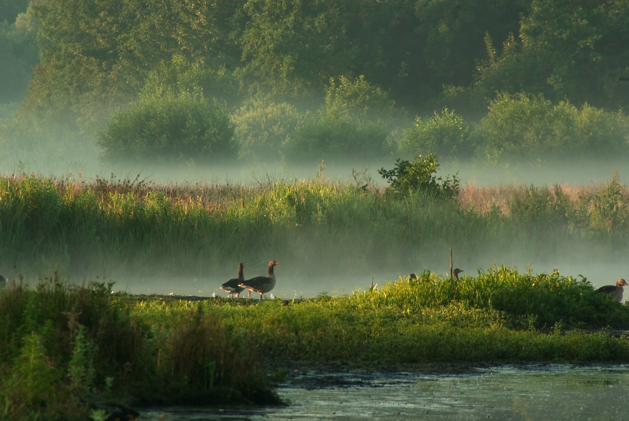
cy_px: 210
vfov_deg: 3.1
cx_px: 314
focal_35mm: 450
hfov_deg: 4.6
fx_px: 7872
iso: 200
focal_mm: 300
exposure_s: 1/60
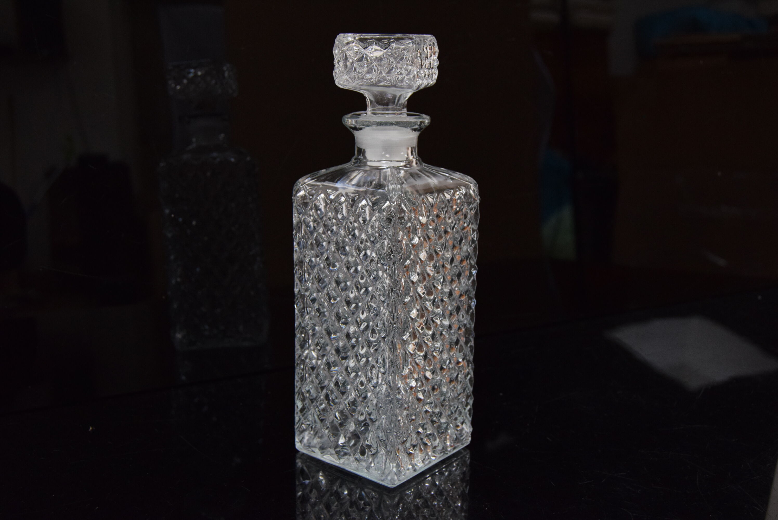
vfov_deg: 31.9
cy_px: 260
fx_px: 908
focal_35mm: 42
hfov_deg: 46.4
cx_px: 389
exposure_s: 1/125
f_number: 5.6
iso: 1600
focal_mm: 28
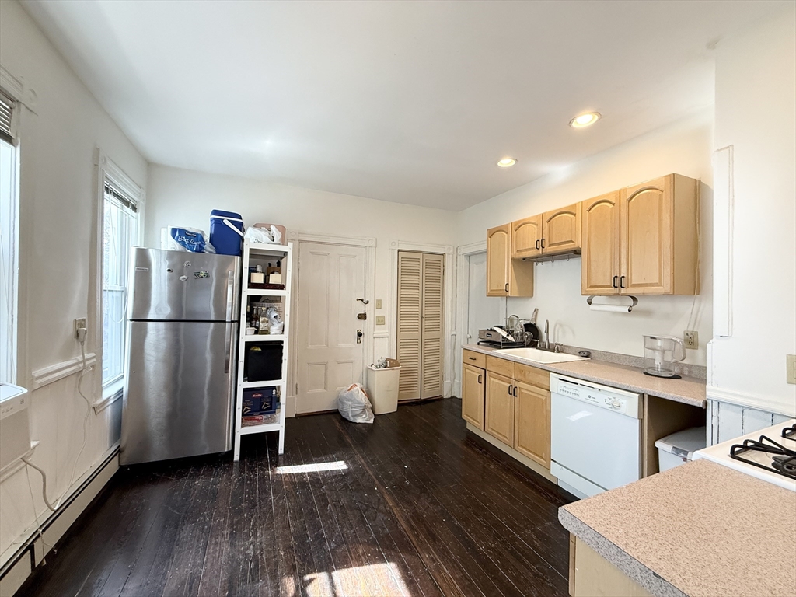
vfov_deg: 85.7
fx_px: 322
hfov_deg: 102.1
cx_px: 398
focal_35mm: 14
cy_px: 298
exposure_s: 1/120
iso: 250
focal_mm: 2.22
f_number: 2.2
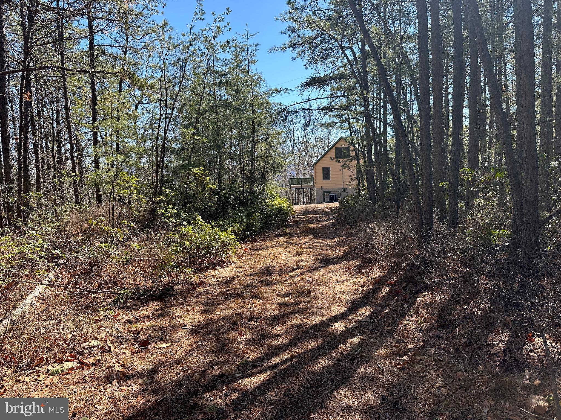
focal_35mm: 24
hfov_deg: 71.6
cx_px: 280
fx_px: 389
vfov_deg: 56.8
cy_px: 210
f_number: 1.78
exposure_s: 1/1062
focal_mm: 6.86
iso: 80
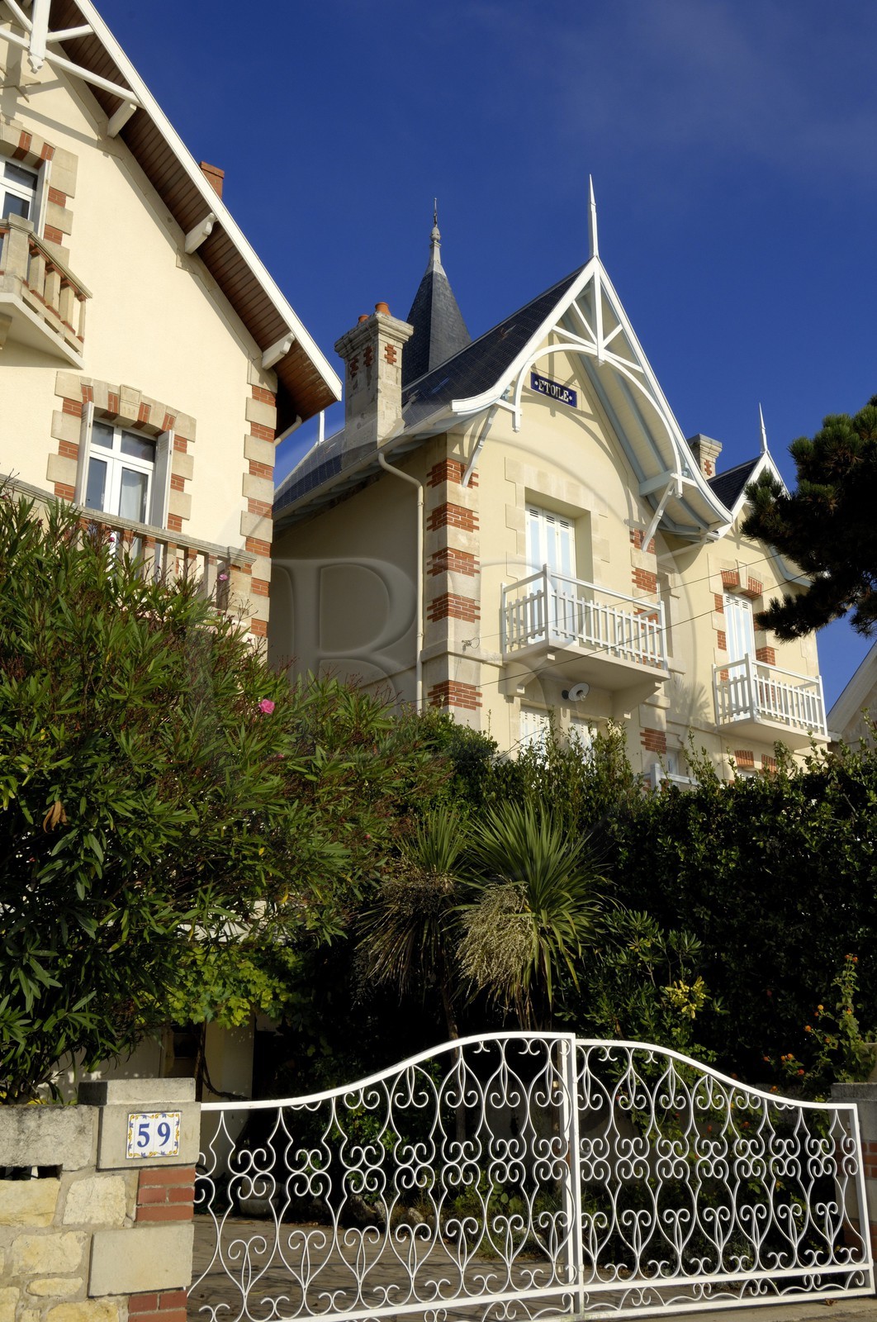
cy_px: 661
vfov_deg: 57.3
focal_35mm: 33
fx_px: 1209
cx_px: 438
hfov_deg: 39.9
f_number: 15
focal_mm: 22
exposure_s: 1/160
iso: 100
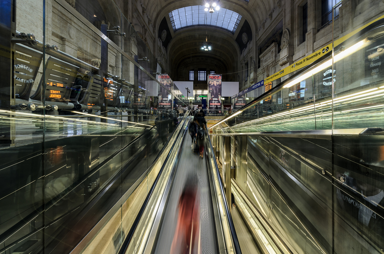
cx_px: 192
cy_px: 127
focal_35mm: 18
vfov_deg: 67.1
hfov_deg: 90.1
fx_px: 192
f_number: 7.1
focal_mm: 12
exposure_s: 1/1.67
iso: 100
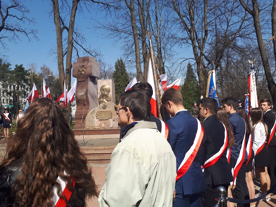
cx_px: 138
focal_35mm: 27
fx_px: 215
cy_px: 104
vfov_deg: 51.4
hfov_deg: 65.3
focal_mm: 3.6
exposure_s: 1/1344
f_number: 1.9
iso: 40
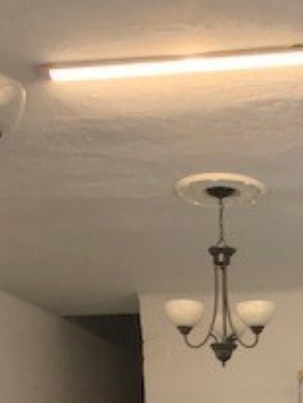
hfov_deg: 17.7
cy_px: 594
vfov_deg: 20.8
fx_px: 944
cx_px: 313
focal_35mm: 81
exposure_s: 1/30
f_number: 1.8
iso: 500
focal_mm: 4.25
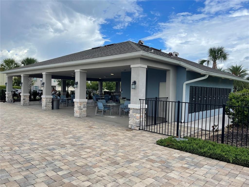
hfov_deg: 67.3
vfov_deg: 53.1
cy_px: 94
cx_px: 124
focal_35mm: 26
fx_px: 187
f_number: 1.6
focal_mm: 5.1
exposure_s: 1/3086
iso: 32
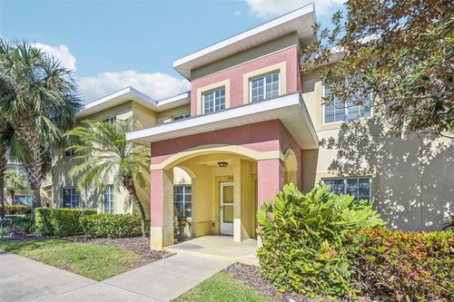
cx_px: 227
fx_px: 195
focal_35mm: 16
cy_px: 151
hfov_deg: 98.6
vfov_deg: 75.5
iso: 400
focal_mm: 15.5
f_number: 8
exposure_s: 1/1000
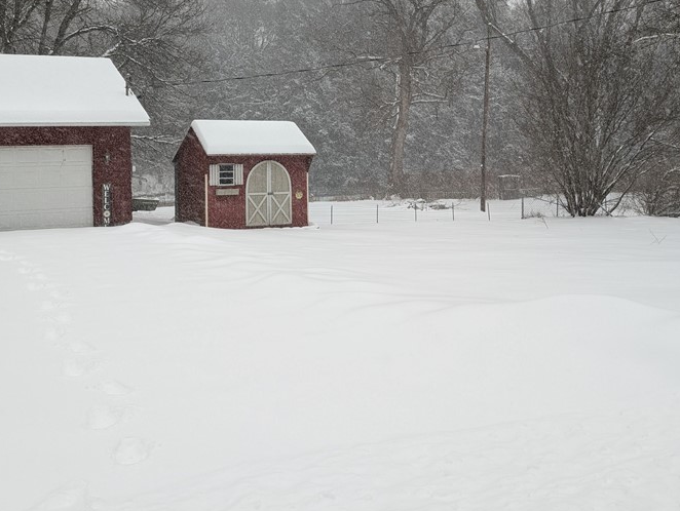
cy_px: 161
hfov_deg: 49.9
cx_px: 287
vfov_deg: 38.2
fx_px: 728
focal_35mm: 37
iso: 54
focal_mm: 6.9
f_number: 1.68
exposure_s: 1/184
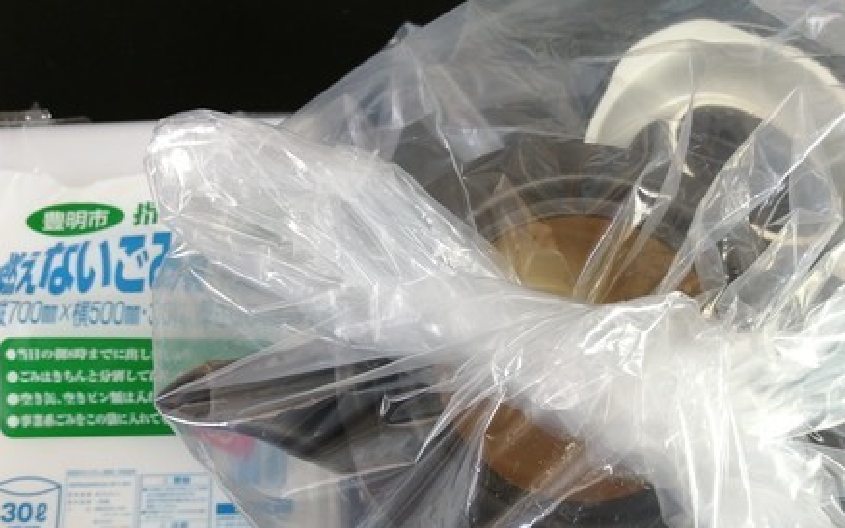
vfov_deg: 36.6
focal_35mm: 34
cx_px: 424
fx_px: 783
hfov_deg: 56.7
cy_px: 384
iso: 64
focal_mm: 3.64
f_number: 1.8
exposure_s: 1/30
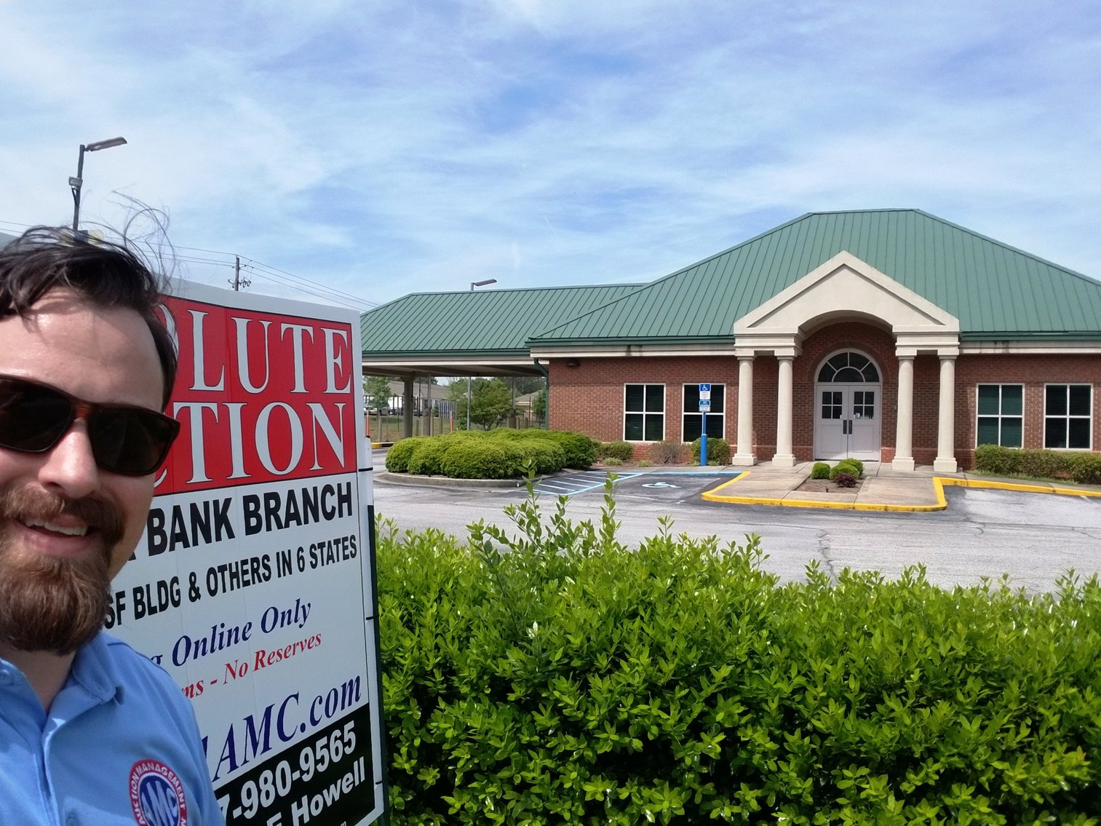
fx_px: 795
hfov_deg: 69.4
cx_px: 550
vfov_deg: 54.9
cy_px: 413
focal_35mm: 25
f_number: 1.7
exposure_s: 1/1516
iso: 40
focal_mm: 2.95
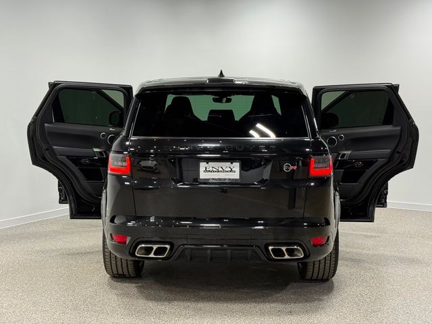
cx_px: 216
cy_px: 162
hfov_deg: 39.7
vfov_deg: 30.3
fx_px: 599
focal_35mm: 48
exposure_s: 1/122
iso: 50
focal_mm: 6.76
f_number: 1.78
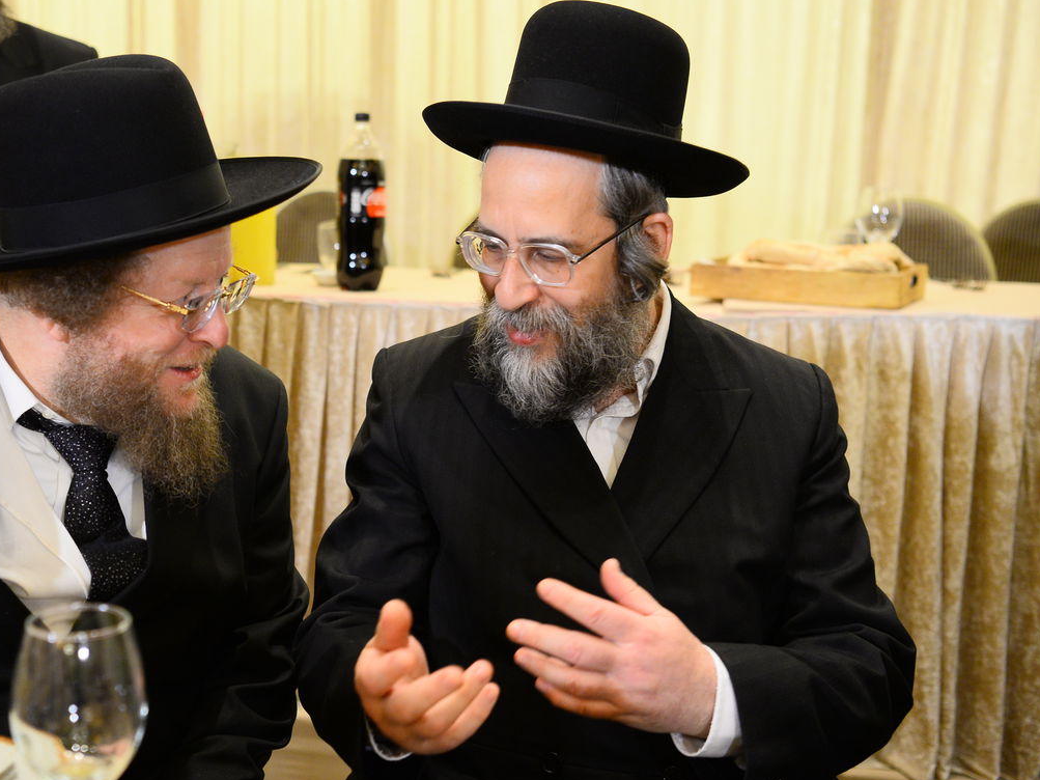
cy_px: 356
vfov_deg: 28.5
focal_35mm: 51
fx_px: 1532
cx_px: 369
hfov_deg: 37.2
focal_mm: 38
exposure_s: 1/160
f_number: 3.2
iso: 2000
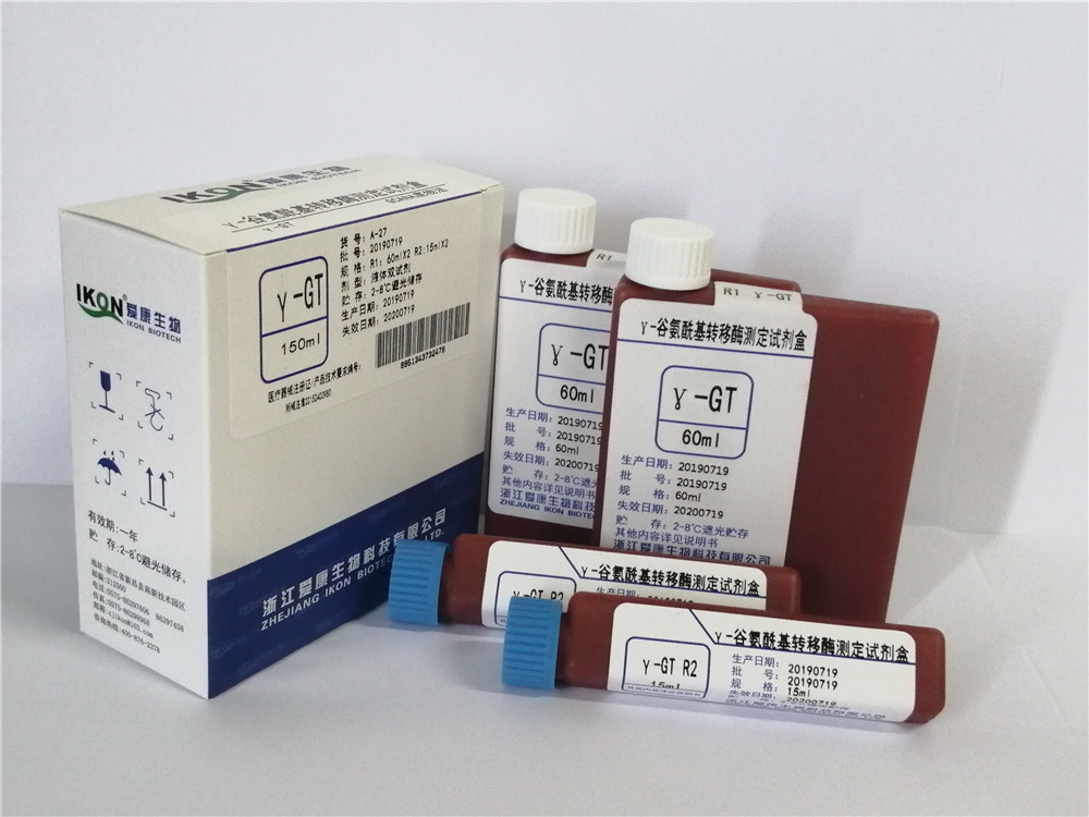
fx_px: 1290
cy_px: 408
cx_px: 544
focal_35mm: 41
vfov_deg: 35.1
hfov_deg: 45.8
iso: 250
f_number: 1.8
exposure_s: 1/33.3
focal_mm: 3.64
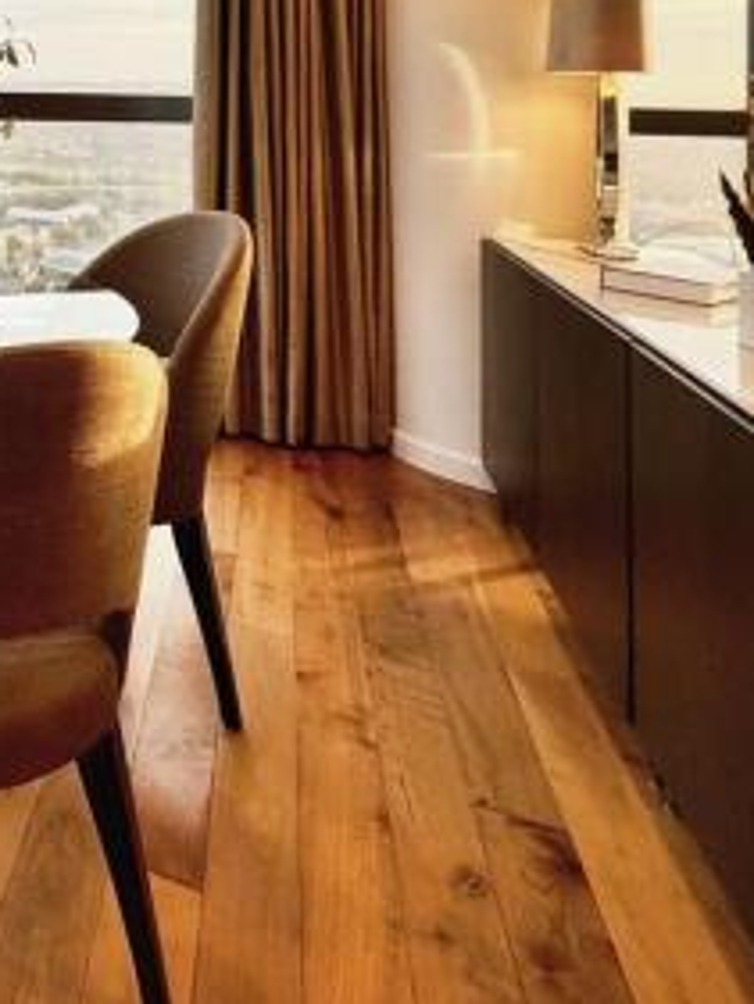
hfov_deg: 34.0
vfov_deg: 59.7
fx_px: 842
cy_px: 309
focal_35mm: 29
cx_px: -236
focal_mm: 2.22
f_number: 2.2
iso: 40
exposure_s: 1/126
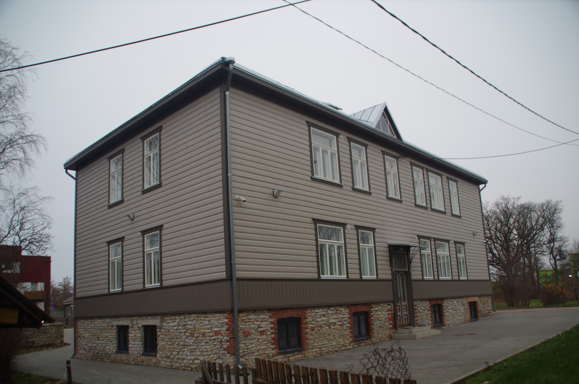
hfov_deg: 67.5
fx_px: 433
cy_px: 192
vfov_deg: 47.7
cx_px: 290
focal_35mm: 27
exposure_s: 1/50
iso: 200
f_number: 3.5
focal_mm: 18
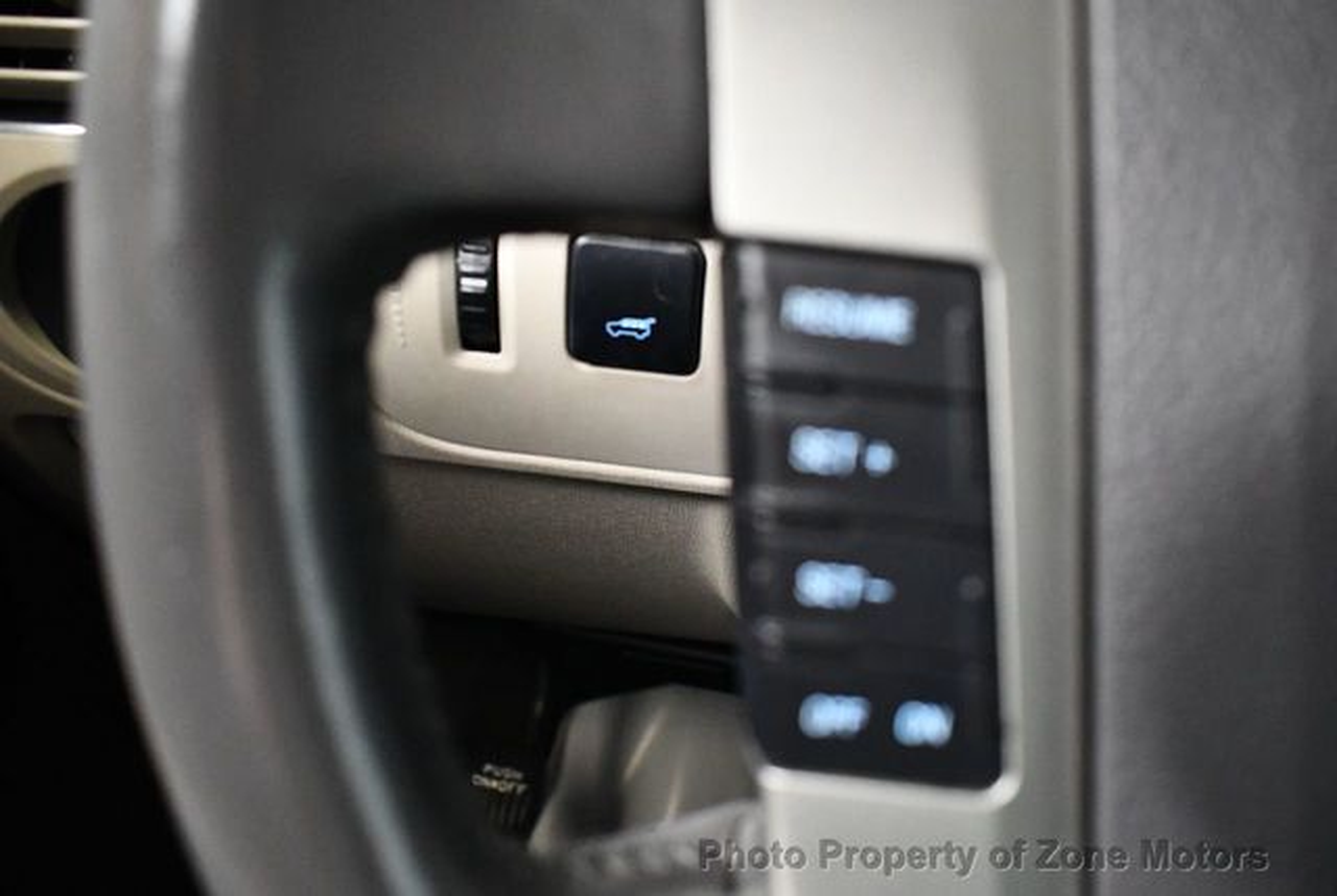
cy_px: 448
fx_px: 1339
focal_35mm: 36
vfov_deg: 37.0
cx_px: 668
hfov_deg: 53.1
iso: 5000
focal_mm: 18
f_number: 3.5
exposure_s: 1/60
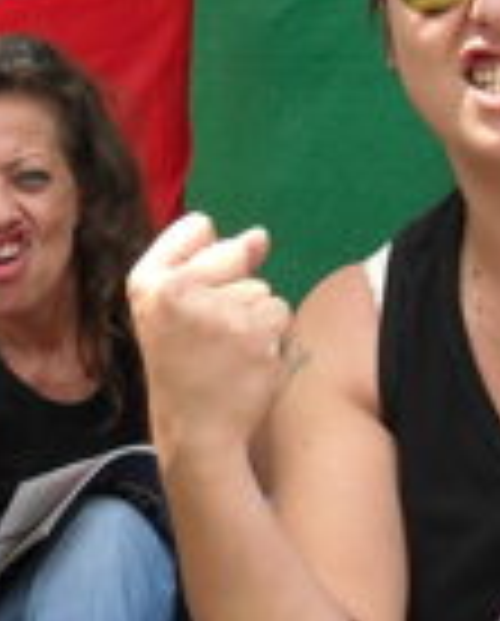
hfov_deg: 14.1
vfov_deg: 18.1
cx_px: -101
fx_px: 1954
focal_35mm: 106
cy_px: 340
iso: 64
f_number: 2.8
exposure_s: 1/458
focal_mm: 5.7
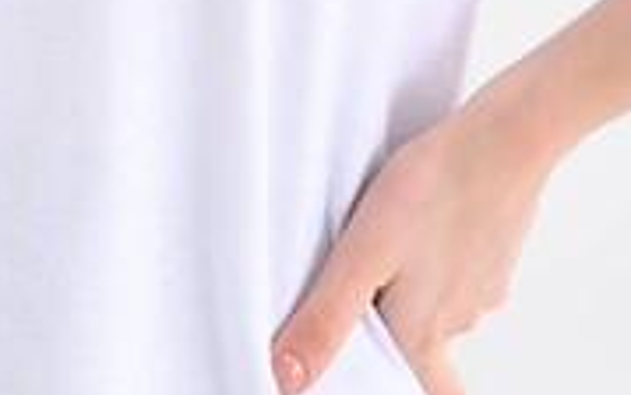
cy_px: -451
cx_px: 162
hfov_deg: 8.9
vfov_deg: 5.5
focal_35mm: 235
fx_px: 4043
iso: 160
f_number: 6.3
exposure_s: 1/125
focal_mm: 55
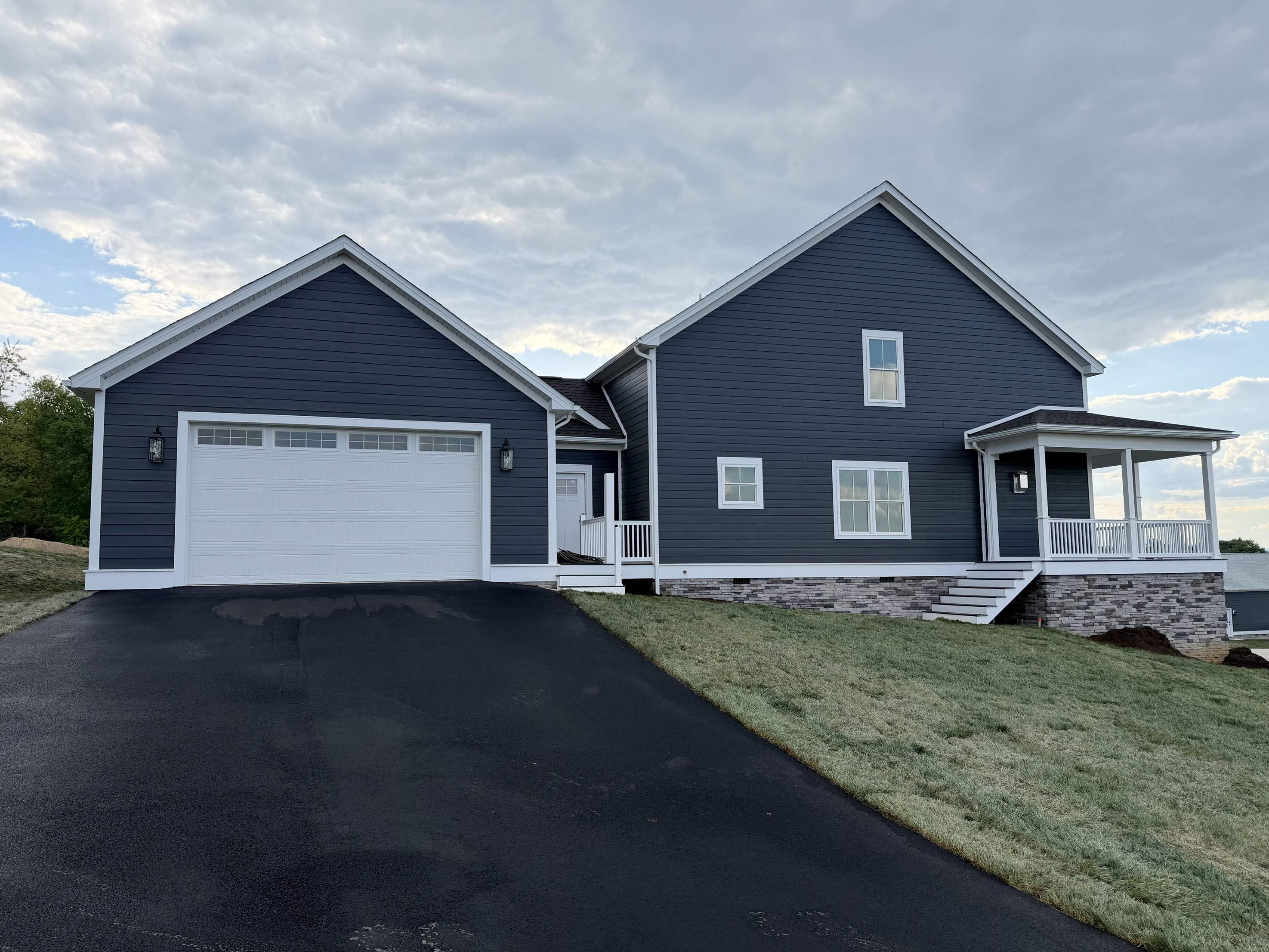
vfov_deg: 54.9
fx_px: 917
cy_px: 481
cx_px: 613
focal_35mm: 25
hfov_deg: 69.4
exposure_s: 1/2299
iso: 80
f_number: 1.78
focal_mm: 6.76
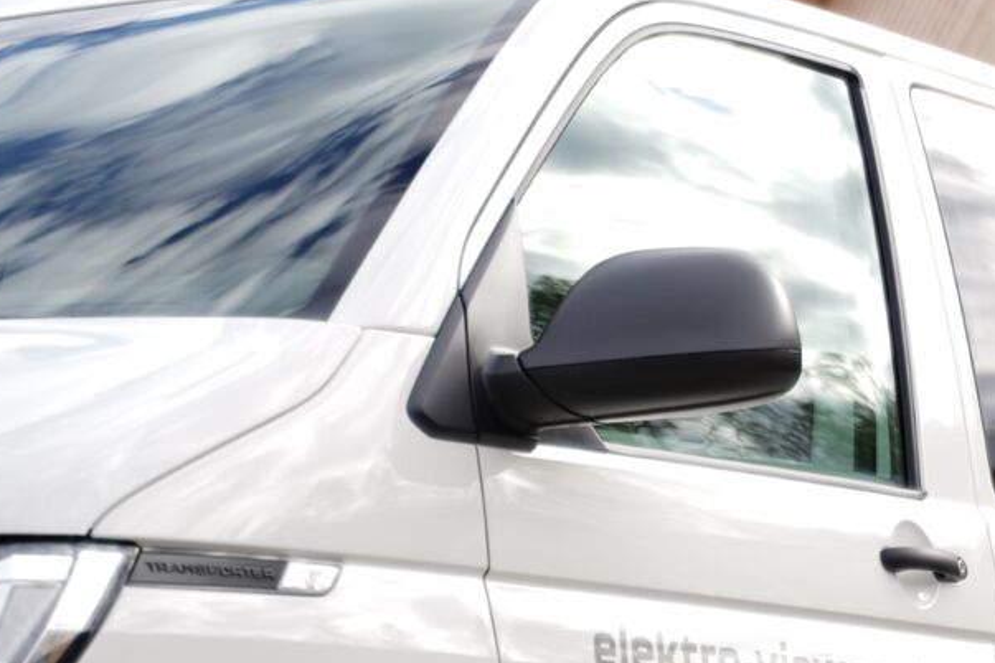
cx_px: 1005
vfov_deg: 6.9
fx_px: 5500
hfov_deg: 10.3
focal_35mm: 199
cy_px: 228
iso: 80
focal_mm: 75
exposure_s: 1/640
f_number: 2.8
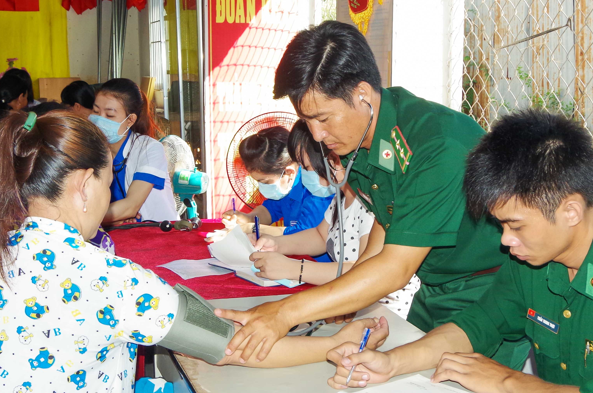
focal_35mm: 58
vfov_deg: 23.3
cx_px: 280
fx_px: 953
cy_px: 216
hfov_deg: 34.5
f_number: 9
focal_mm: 24
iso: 800
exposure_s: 1/180
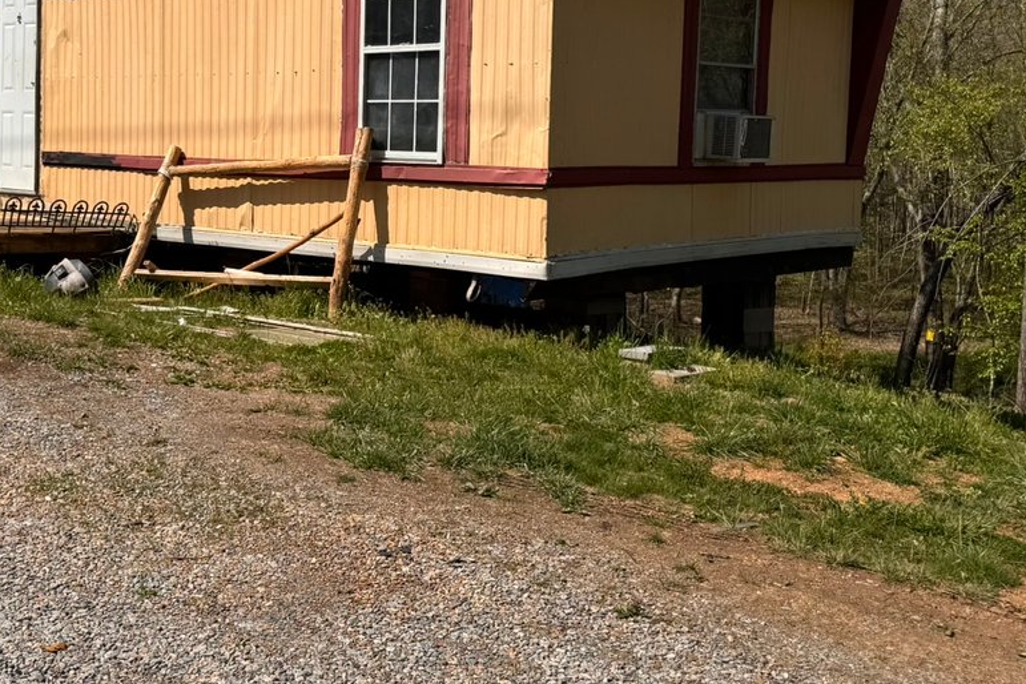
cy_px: 218
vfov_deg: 27.3
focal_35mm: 49
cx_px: 329
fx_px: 1396
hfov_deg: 39.8
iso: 80
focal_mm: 6.76
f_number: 1.78
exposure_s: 1/5348
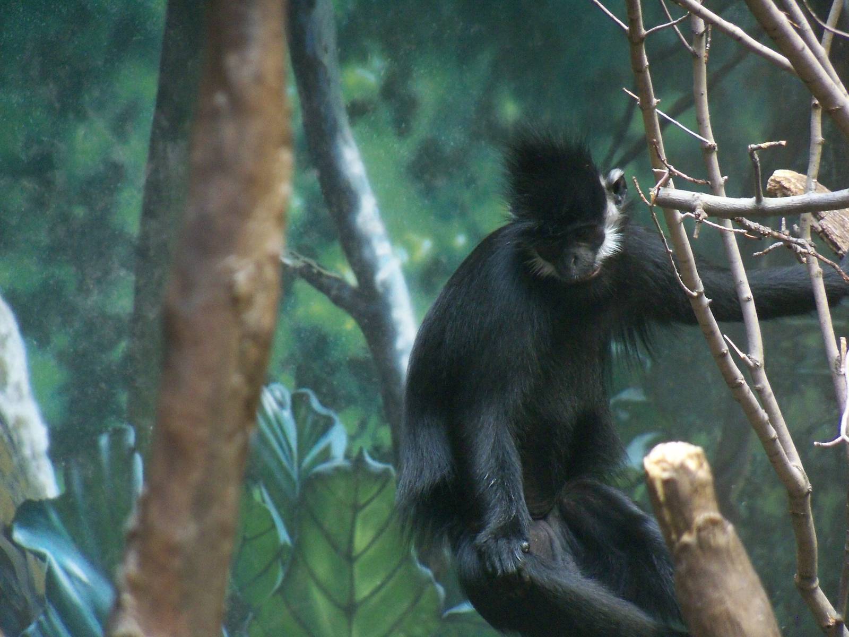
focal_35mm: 286
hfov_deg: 6.9
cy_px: 318
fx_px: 7015
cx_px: 424
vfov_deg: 5.2
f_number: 4.5
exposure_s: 1/15
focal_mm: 50.6
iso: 400
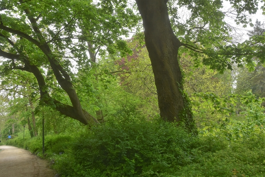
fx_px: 221
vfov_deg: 43.6
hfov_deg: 61.9
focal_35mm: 30
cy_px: 88
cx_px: 132
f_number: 10
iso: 220
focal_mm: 20
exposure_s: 1/60
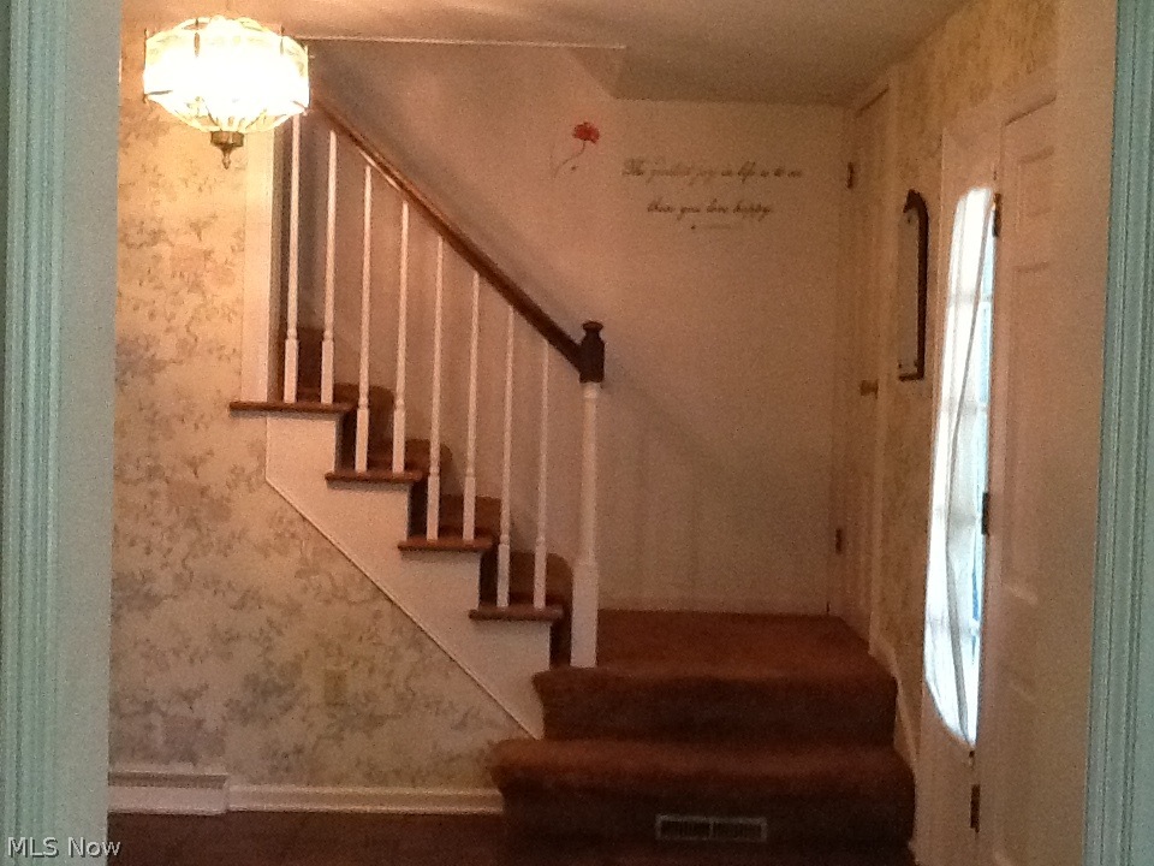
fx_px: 1467
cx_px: 577
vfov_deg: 32.9
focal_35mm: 44
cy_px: 433
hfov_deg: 42.9
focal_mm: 2.03
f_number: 2.4
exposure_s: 1/30
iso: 400
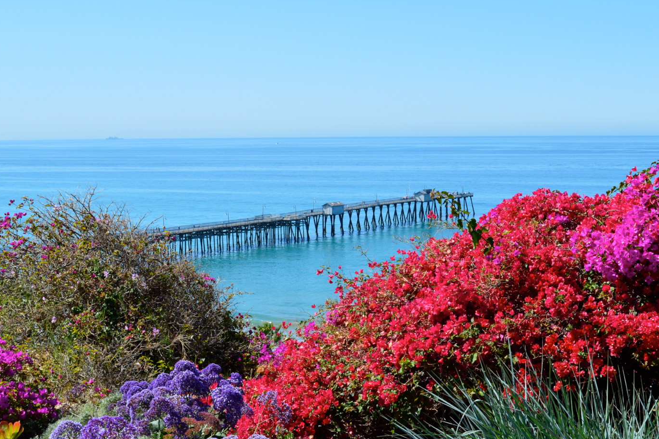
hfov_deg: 33.0
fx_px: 1111
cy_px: 273
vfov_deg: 22.3
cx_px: 377
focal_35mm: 61
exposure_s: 1/400
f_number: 11
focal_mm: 29
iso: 400
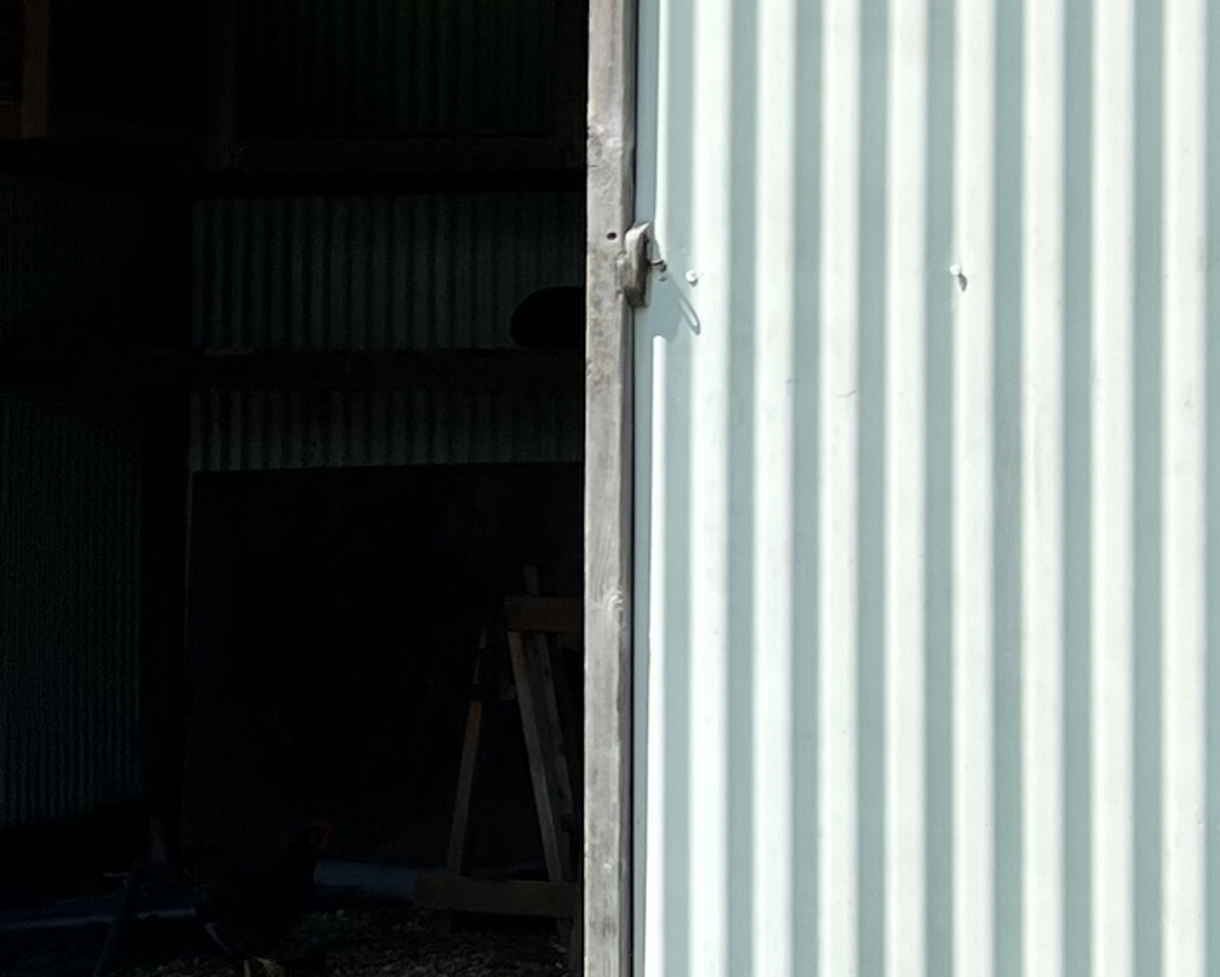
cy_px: 325
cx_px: -10
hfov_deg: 16.9
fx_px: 4009
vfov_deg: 13.9
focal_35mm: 111
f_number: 1.5
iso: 50
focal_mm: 5.7
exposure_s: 1/2513
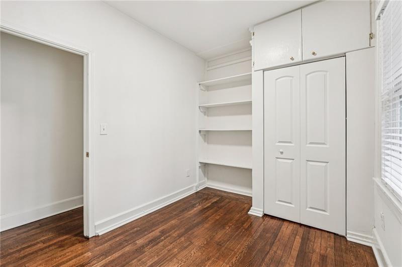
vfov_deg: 72.0
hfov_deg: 95.0
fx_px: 184
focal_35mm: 16
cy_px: 134
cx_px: 201
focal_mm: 16.5
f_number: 8
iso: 800
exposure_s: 1/15
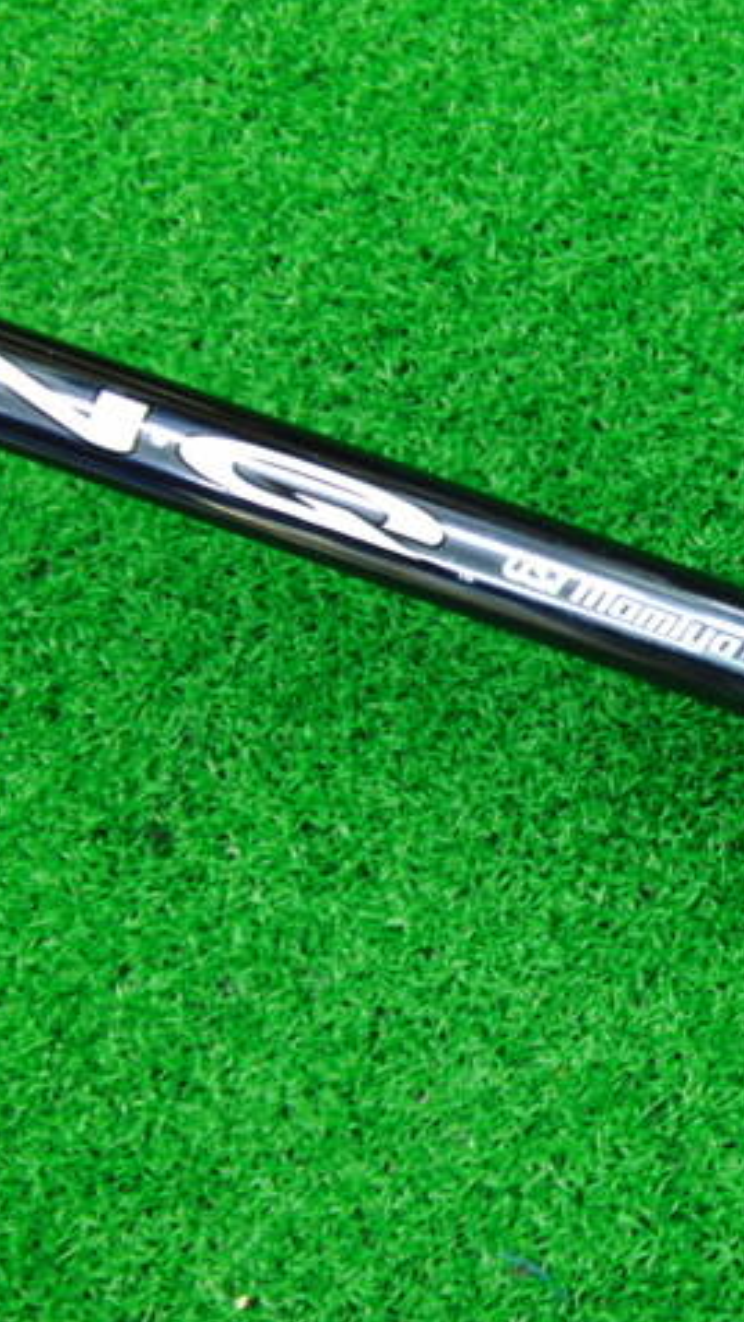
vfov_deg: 38.5
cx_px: 761
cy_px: 661
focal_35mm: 54
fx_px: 1893
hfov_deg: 21.4
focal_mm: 6.42
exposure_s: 1/25
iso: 400
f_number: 3.6
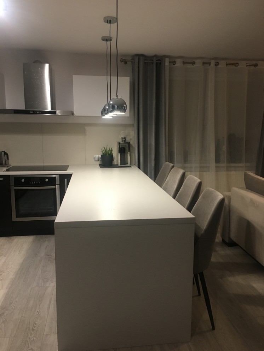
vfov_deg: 61.6
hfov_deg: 48.2
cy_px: 176
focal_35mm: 29
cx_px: 132
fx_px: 295
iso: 160
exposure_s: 1/33
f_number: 2.2
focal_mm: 4.15
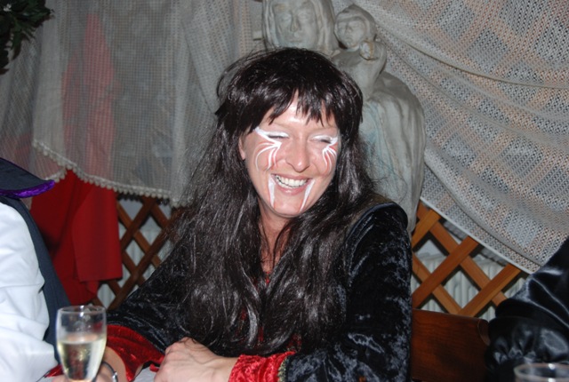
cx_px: 284
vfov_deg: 22.7
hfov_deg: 33.3
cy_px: 191
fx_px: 951
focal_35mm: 60
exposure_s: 1/60
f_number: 5
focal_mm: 40
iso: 200
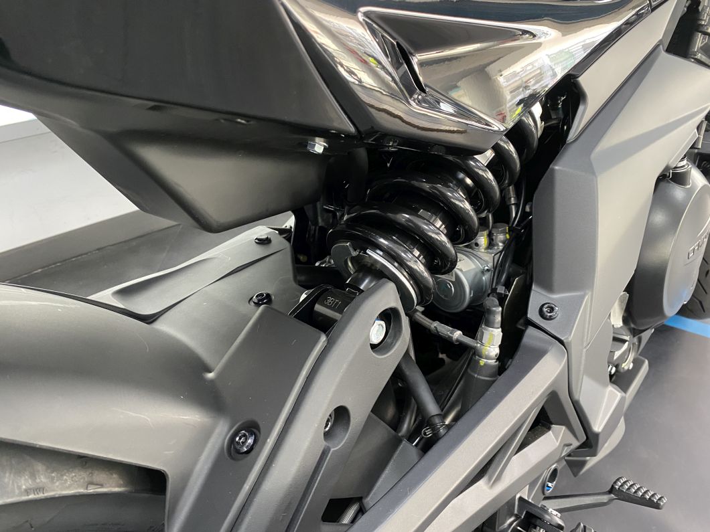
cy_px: 266
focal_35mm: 26
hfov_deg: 67.3
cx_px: 355
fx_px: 533
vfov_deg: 53.1
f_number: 1.8
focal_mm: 4.25
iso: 320
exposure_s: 1/50
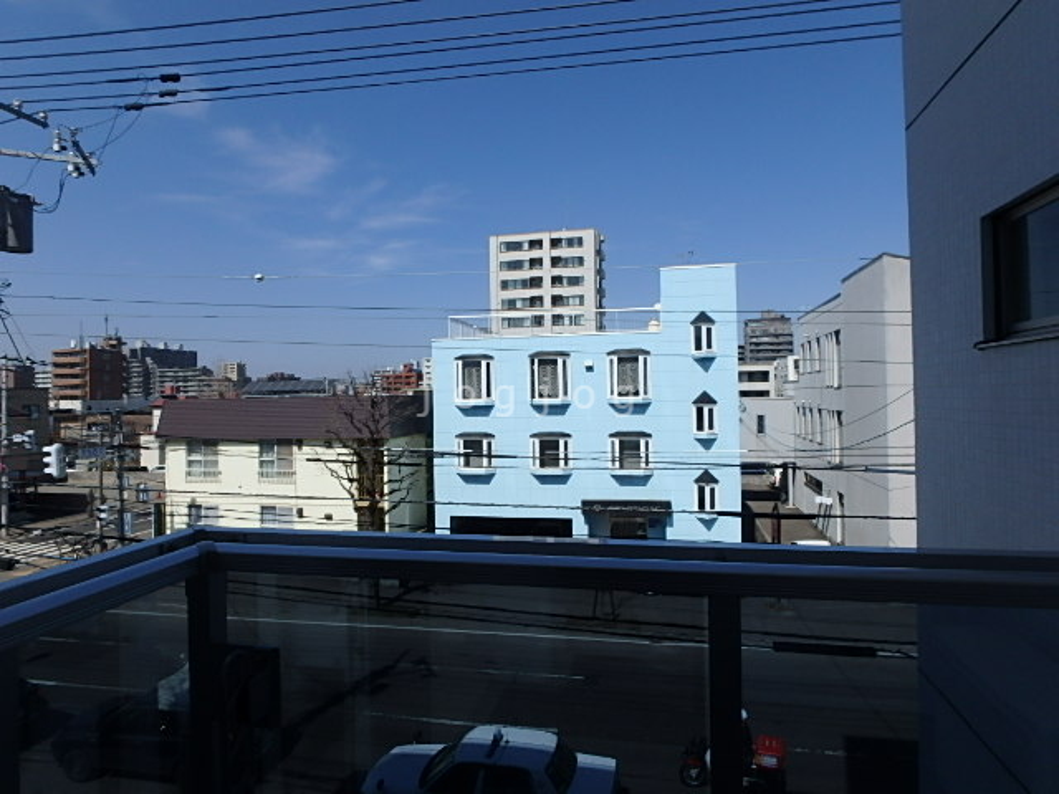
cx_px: 530
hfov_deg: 79.0
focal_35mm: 21
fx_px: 642
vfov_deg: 63.4
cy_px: 397
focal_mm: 3.7
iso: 125
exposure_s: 1/800
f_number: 6
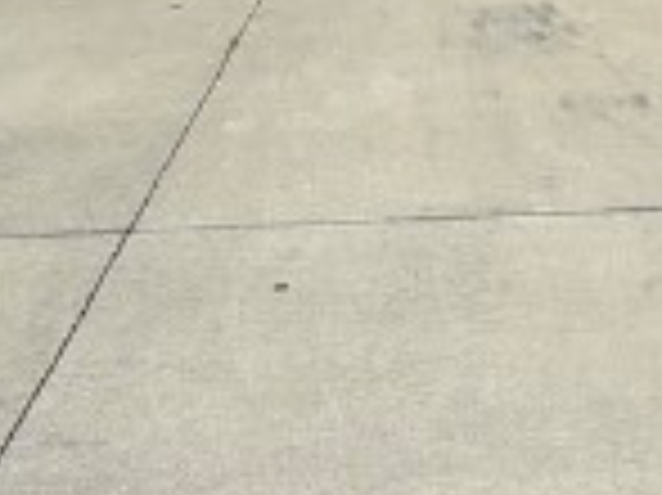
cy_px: -846
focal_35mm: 181
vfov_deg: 7.5
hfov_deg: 10.5
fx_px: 3459
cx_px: 995
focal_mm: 5.96
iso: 50
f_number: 1.6
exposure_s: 1/6329
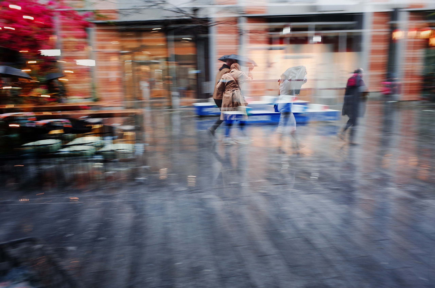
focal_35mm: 28
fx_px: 338
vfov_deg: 46.2
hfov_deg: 65.6
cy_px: 144
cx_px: 218
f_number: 2.8
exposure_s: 1/10
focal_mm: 18.3
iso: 100
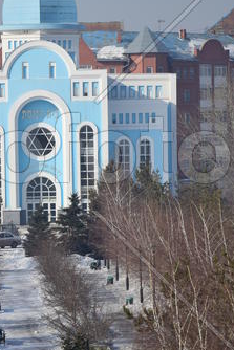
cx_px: 40
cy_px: 157
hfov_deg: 5.4
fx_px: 2483
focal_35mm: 255
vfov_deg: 8.1
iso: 100
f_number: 6.3
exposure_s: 1/640
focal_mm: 98
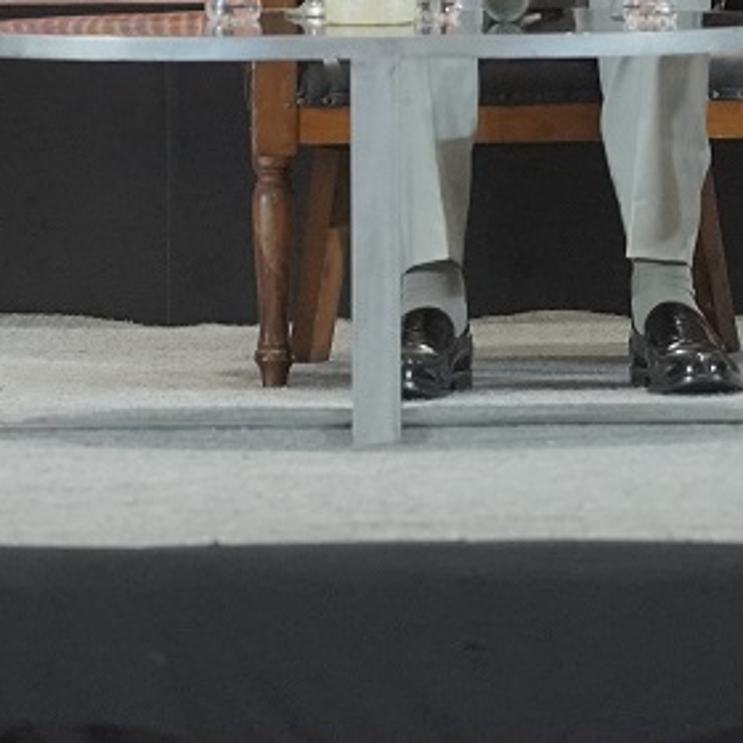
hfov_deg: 3.1
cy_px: -295
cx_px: 345
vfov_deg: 3.1
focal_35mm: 558
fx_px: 13550
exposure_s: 1/250
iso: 4000
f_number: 4
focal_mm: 153
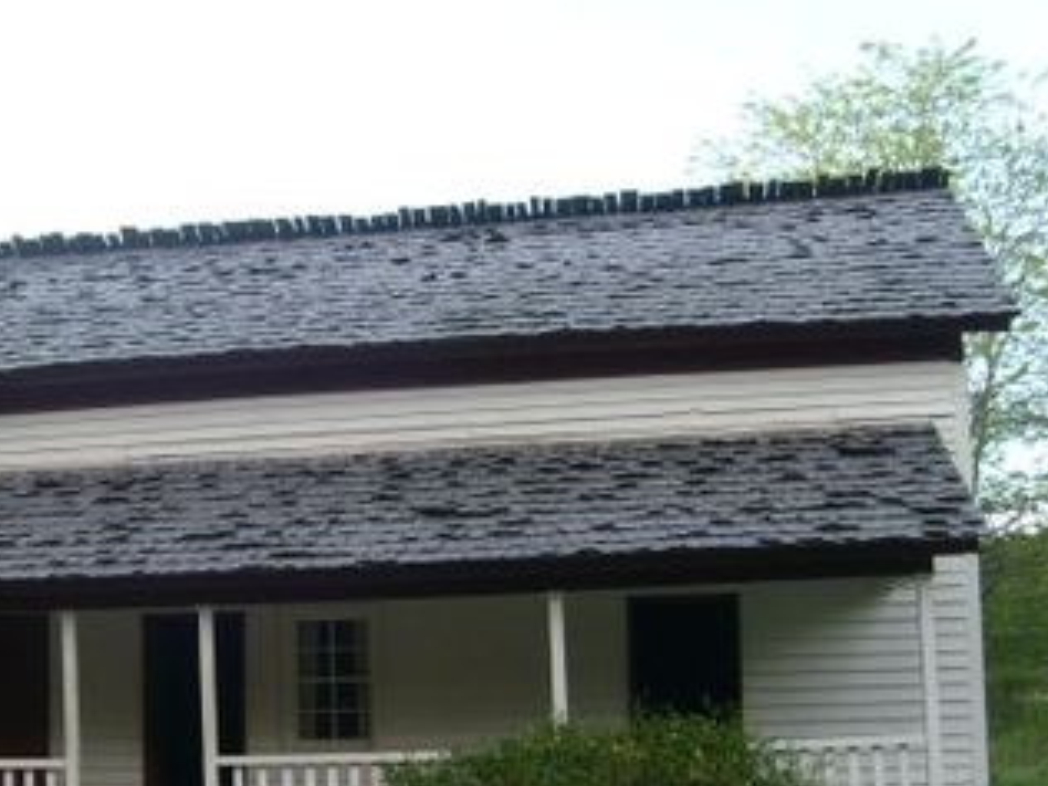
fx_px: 1786
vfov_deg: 24.7
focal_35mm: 59
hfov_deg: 31.9
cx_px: 221
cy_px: 497
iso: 80
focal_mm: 5.8
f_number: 2.8
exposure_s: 1/350
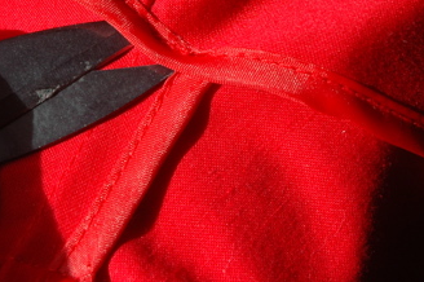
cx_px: 150
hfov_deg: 10.0
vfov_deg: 6.7
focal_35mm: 205
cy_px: 56
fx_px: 2412
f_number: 8
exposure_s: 1/250
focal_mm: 70
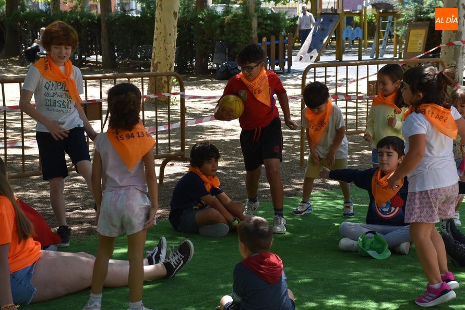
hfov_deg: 21.7
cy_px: 154
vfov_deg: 14.6
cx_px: 234
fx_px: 1214
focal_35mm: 94
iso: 400
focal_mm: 62
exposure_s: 1/200
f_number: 7.1
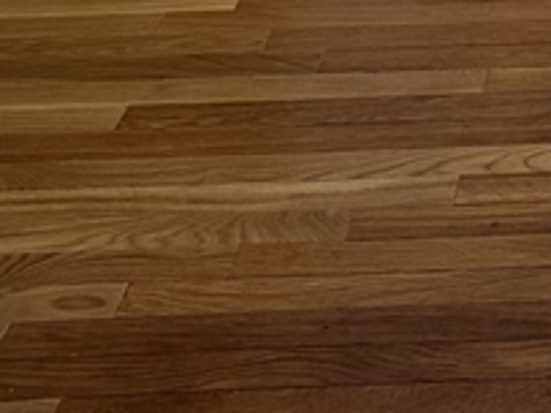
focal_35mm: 121
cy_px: -590
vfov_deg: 10.5
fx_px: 1925
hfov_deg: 15.0
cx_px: 847
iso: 250
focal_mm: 6.76
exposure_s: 1/60
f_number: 1.78
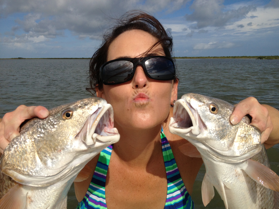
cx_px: 140
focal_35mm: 35
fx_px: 282
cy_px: 104
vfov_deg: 40.7
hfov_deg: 52.6
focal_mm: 4.28
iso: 50
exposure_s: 1/3460
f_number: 2.4
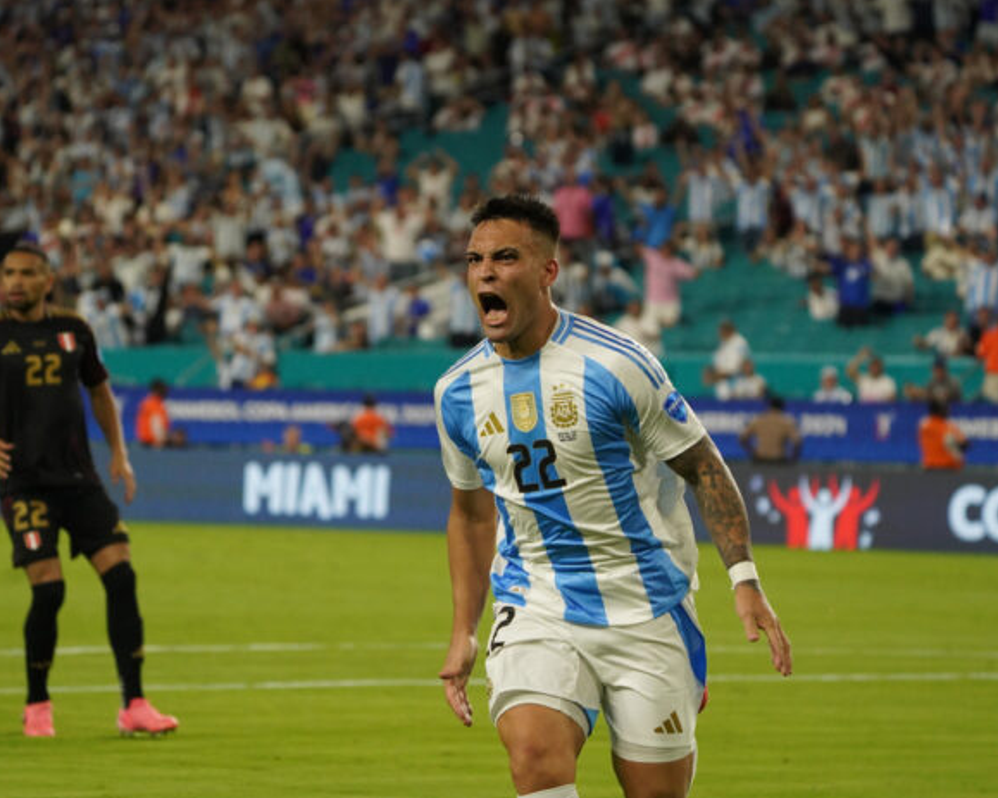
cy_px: 398
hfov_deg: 8.6
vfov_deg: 6.8
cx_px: 457
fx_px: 6674
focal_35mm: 226
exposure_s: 1/1000
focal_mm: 200
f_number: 6.3
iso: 5000
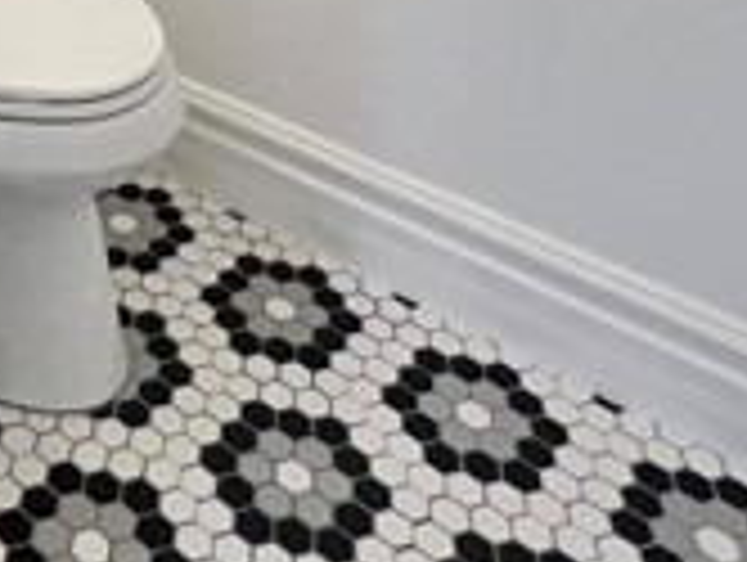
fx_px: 1081
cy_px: -283
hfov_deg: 34.7
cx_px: 0
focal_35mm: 50
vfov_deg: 23.4
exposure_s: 1/120
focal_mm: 1.57
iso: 200
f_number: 1.8
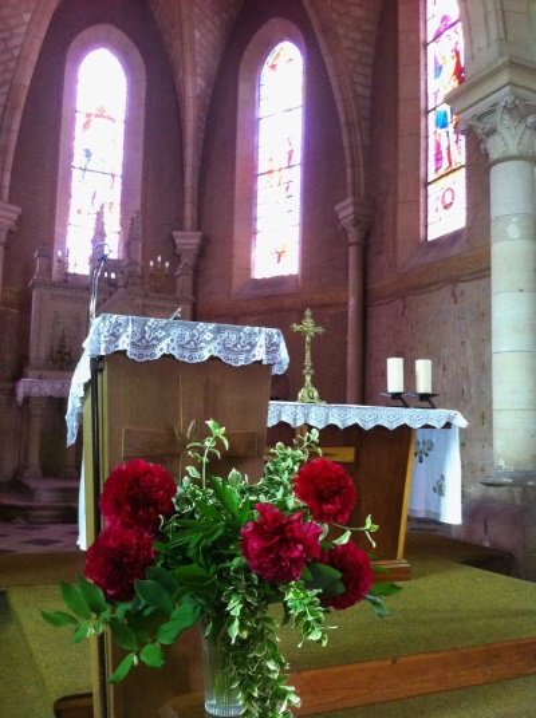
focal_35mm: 35
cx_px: 268
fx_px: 725
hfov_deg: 40.6
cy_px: 359
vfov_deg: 52.7
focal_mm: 3.85
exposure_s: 1/15
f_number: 2.8
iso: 400
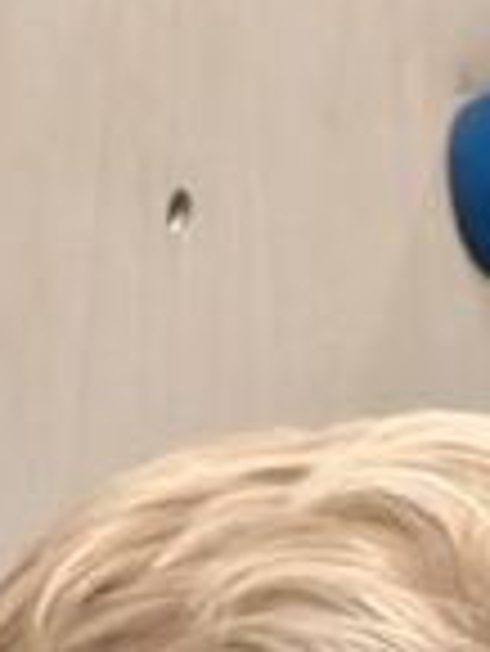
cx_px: -402
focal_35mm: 347
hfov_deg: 4.2
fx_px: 6540
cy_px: 890
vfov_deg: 5.7
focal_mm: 6.9
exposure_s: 1/277
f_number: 1.68
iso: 819
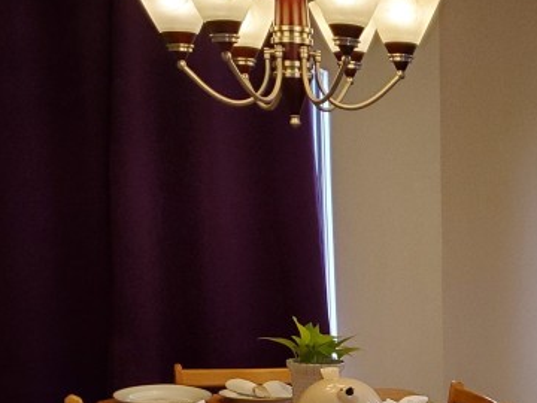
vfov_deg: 18.8
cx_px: 595
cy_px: 482
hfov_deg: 24.5
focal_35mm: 74
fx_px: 1148
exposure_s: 1/39
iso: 250
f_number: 1.5
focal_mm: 4.3
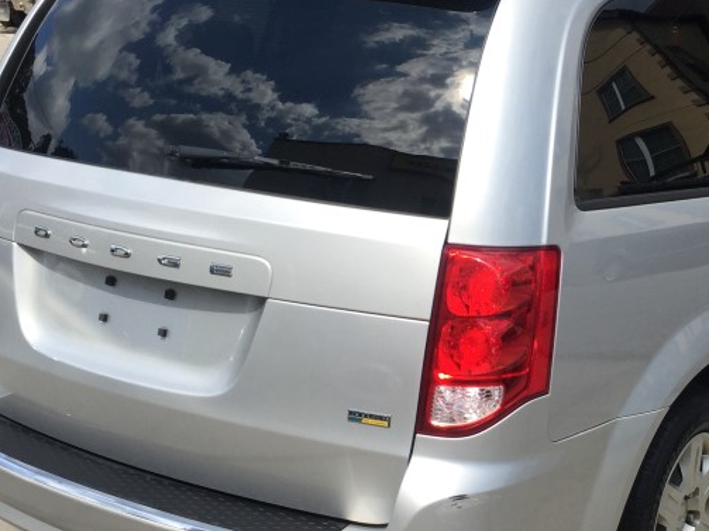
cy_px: 306
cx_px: 524
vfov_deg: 24.8
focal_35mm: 59
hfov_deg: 32.2
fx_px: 1208
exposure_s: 1/1799
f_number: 2.2
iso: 32
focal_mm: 4.15
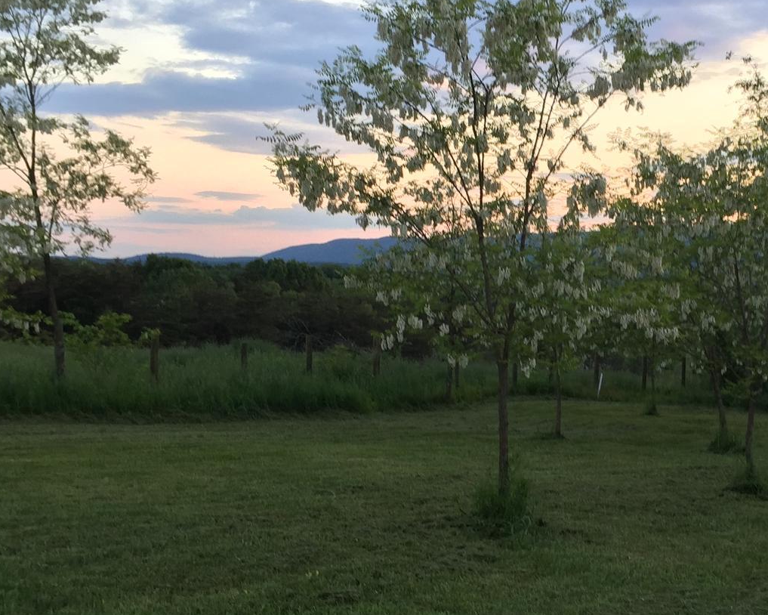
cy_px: 406
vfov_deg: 26.5
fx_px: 1296
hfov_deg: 32.4
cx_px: 576
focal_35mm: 57
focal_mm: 4.15
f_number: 2.2
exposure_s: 1/40
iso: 32
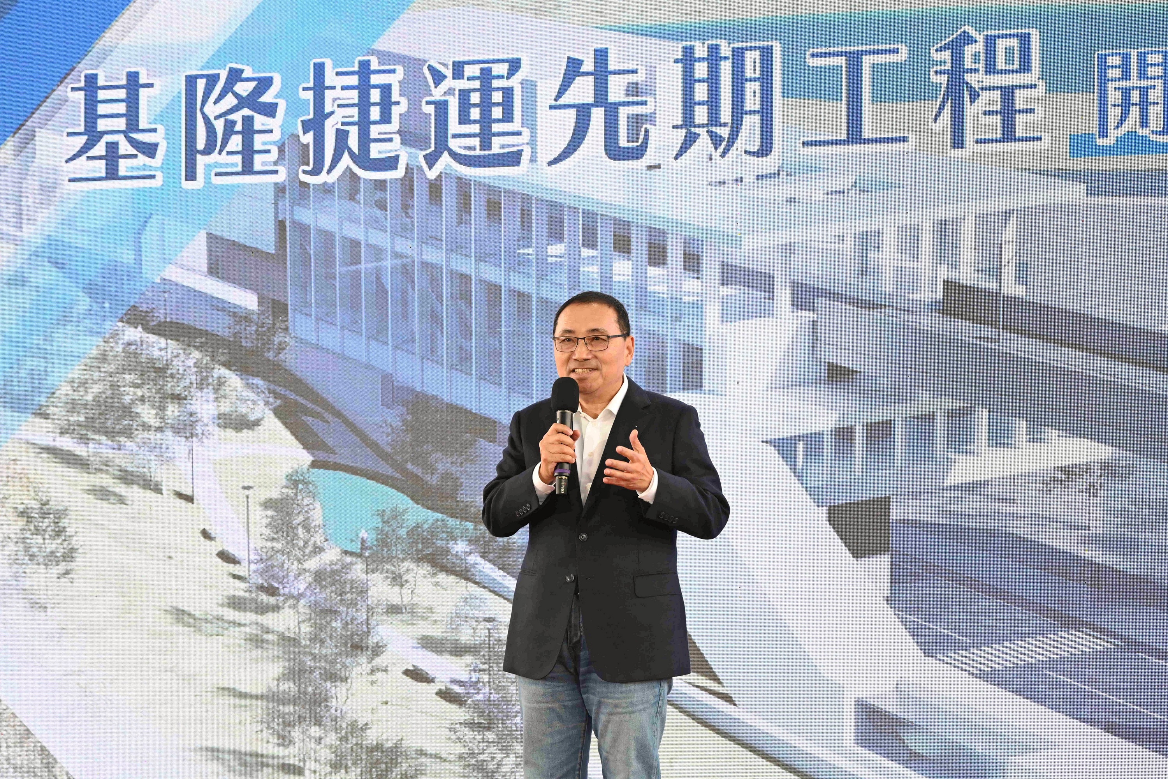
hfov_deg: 17.1
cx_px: 584
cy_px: 390
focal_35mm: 120
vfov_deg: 11.4
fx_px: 3893
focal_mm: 120
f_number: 5.6
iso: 2000
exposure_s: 1/200
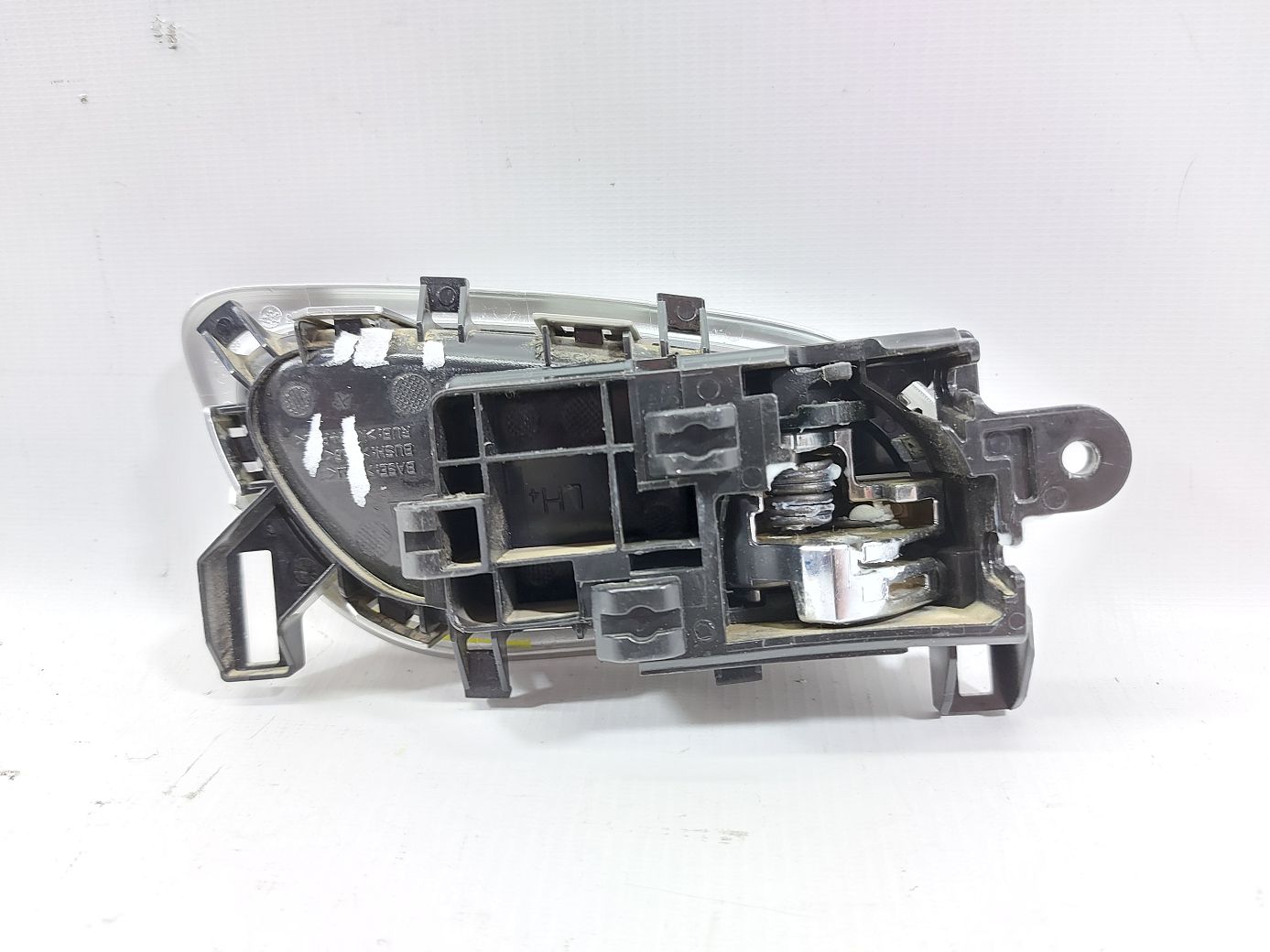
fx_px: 880
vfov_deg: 56.8
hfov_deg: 71.6
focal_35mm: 24
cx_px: 635
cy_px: 476
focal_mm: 5.23
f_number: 1.8
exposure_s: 1/33
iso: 250
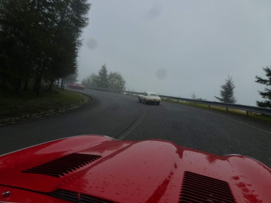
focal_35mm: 24
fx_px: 188
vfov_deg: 56.8
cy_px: 102
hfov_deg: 71.6
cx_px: 136
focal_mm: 4.3
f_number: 4
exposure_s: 1/160
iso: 160
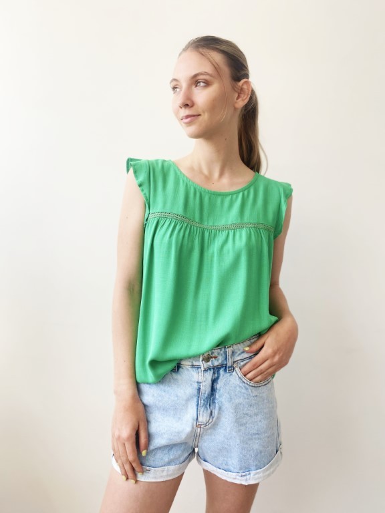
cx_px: 192
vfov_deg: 67.3
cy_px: 256
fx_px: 386
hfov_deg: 53.1
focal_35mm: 26
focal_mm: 4.25
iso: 40
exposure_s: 1/121
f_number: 1.8
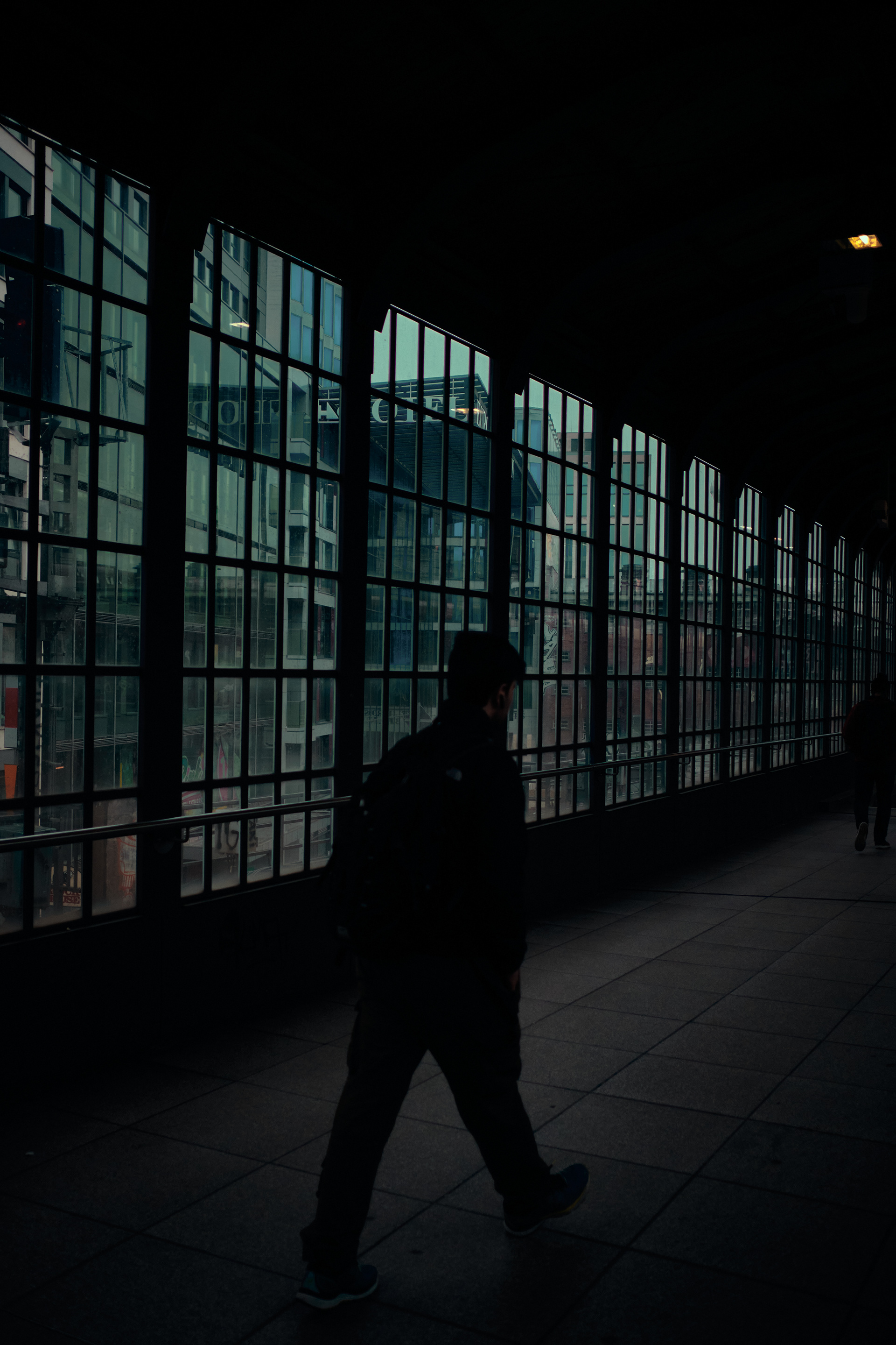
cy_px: 672
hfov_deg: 37.9
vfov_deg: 54.4
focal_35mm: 35
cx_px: 448
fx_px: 1307
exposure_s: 1/2000
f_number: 2
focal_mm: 23
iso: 1250
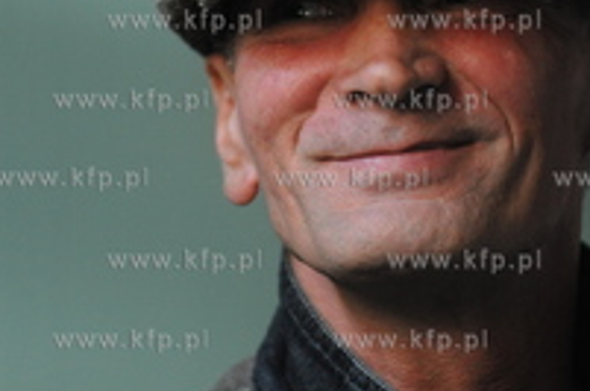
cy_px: 59
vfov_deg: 3.4
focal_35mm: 399
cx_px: 288
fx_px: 6524
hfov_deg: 5.2
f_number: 3.5
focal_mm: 200
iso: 2500
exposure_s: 1/100
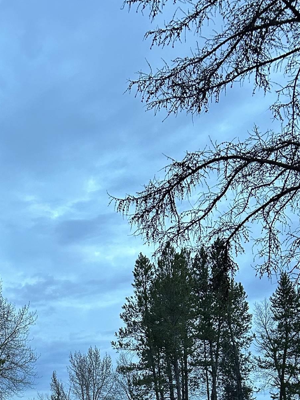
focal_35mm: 50
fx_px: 578
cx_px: 79
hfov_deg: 28.7
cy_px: 375
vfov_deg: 35.5
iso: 400
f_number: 1.5
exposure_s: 1/60
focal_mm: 5.7
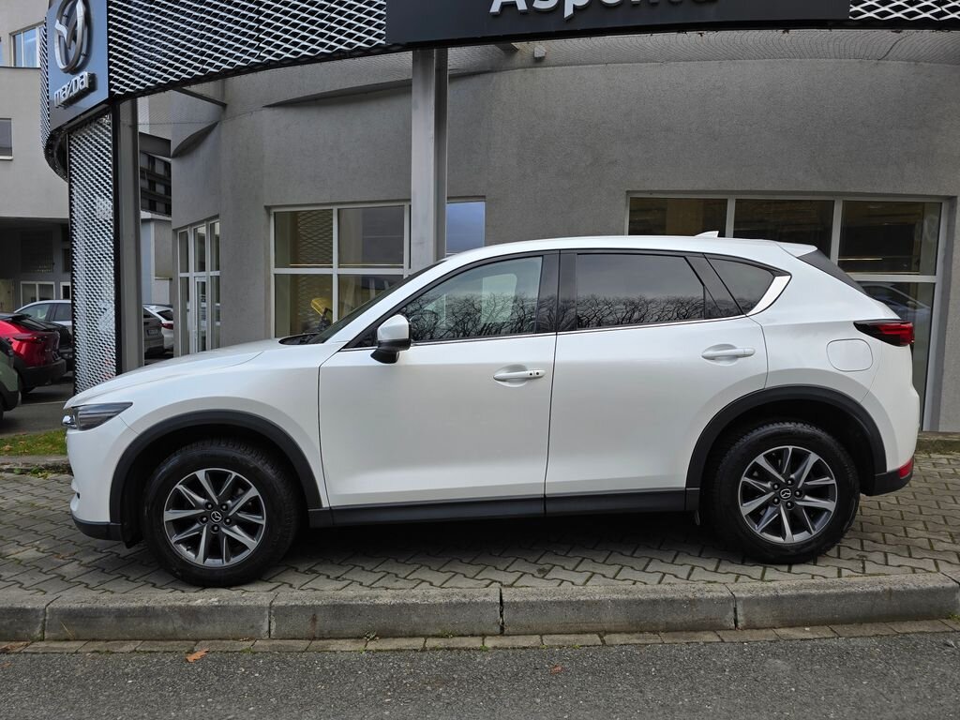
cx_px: 480
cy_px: 360
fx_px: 638
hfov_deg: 73.9
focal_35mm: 23
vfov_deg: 58.9
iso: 25
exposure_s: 1/180
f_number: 1.7
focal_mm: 6.3
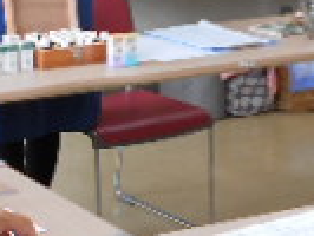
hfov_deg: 15.4
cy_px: 21
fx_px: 1135
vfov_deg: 11.8
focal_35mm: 125
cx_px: -26
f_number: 3.2
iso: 80
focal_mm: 4.6
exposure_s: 1/30
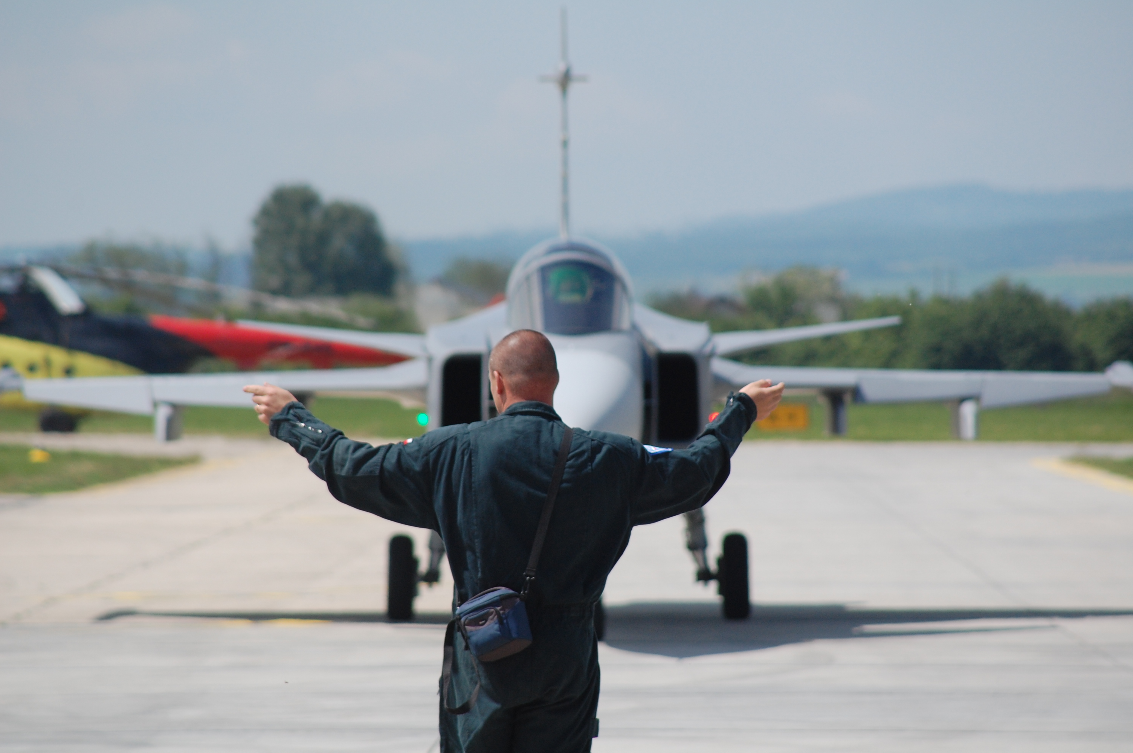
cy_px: 376
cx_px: 566
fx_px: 9433
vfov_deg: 4.6
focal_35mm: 300
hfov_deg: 6.9
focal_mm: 200
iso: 400
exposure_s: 1/1600
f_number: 5.6
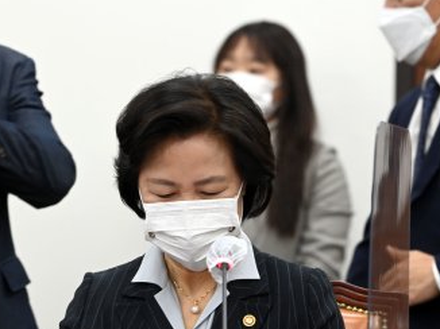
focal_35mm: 311
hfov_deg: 6.4
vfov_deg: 4.8
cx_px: 200
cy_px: 249
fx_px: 3950
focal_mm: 185
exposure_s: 1/250
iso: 3200
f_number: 5.6
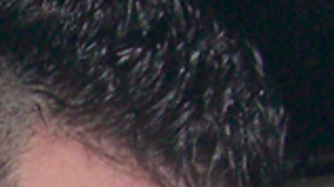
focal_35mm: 327
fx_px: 2893
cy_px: 622
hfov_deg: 6.5
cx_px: -257
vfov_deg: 3.6
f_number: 2.8
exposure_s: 1/60
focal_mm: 7.9
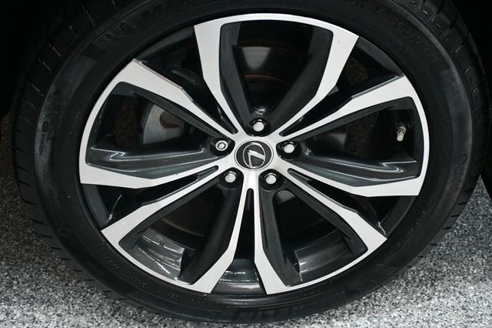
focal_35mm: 63
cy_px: 164
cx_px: 246
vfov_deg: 21.5
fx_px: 861
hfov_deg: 31.9
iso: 3200
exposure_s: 1/100
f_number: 4.5
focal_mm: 42
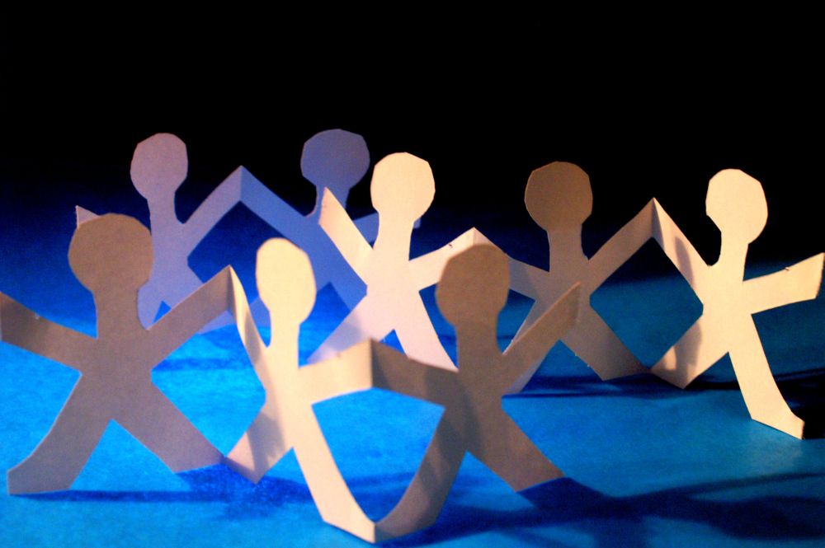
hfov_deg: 33.4
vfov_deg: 22.6
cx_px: 412
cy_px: 274
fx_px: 1374
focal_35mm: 60
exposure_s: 1/30
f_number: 6.3
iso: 1600
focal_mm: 40
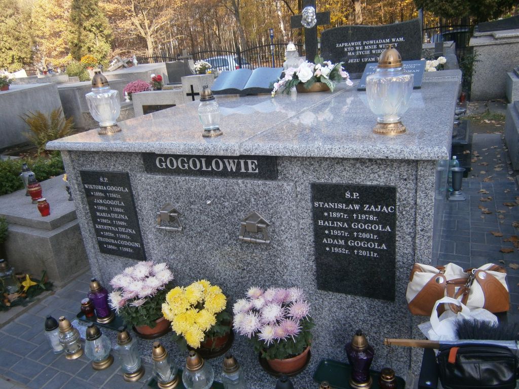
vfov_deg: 53.1
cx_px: 260
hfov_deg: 67.3
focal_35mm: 26
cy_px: 194
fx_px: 390
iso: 80
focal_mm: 4.7
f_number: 2.8
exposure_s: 1/160
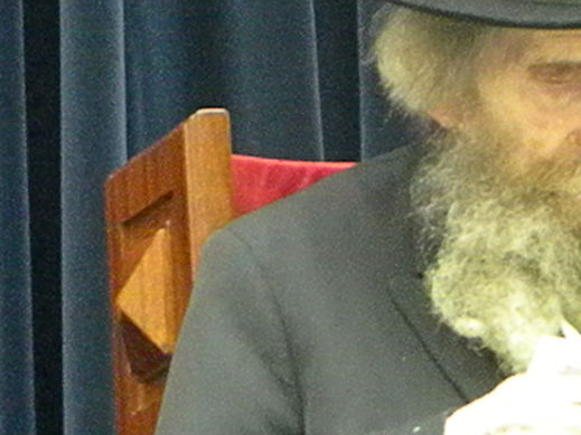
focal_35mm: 399
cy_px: -17
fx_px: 6695
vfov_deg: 3.7
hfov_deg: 5.0
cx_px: 425
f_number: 5
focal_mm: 26.8
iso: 3200
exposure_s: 1/18.4
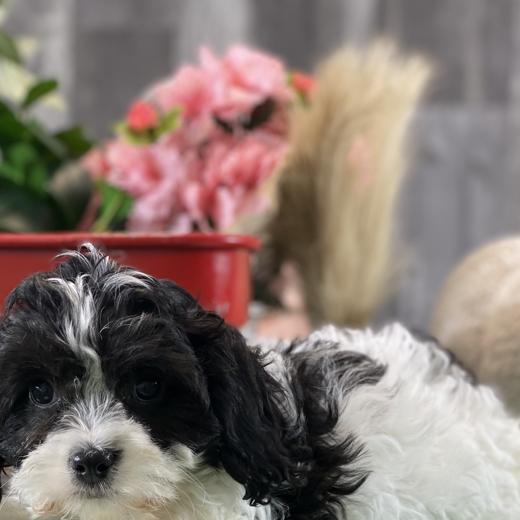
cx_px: 215
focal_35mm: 82
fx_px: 1394
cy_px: 436
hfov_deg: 21.1
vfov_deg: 20.8
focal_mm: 6
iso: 80
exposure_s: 1/120
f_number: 2
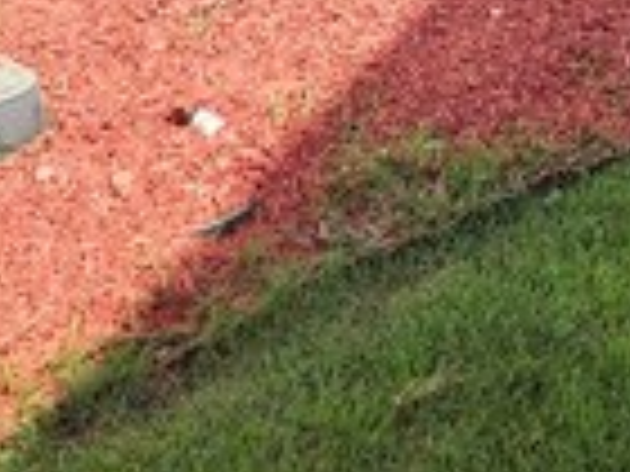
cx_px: 1040
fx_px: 1911
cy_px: -598
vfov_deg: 11.9
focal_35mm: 105
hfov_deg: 16.4
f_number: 1.8
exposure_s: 1/18488
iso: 500
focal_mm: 6.4
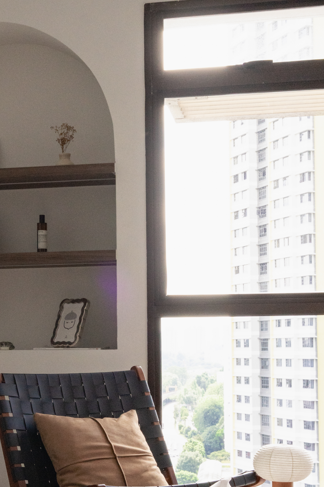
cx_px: 83
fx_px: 1012
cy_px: 326
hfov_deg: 18.1
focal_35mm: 75
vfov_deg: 26.8
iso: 4000
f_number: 16
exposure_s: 1/50
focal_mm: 42
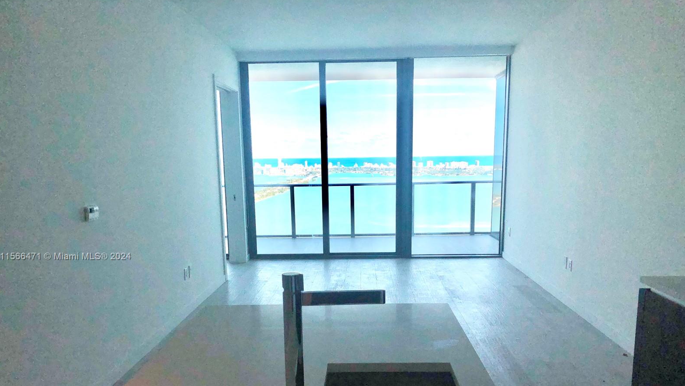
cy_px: 257
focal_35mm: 31
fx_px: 563
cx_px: 340
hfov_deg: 62.6
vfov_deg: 37.4
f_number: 1.8
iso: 20
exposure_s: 1/2024
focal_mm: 4
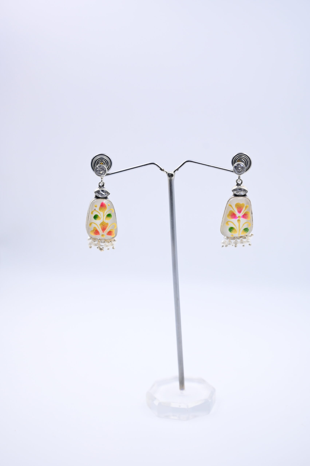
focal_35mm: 57
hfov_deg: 23.7
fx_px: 737
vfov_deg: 35.1
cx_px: 155
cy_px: 233
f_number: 5.6
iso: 320
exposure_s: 1/200
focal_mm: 57
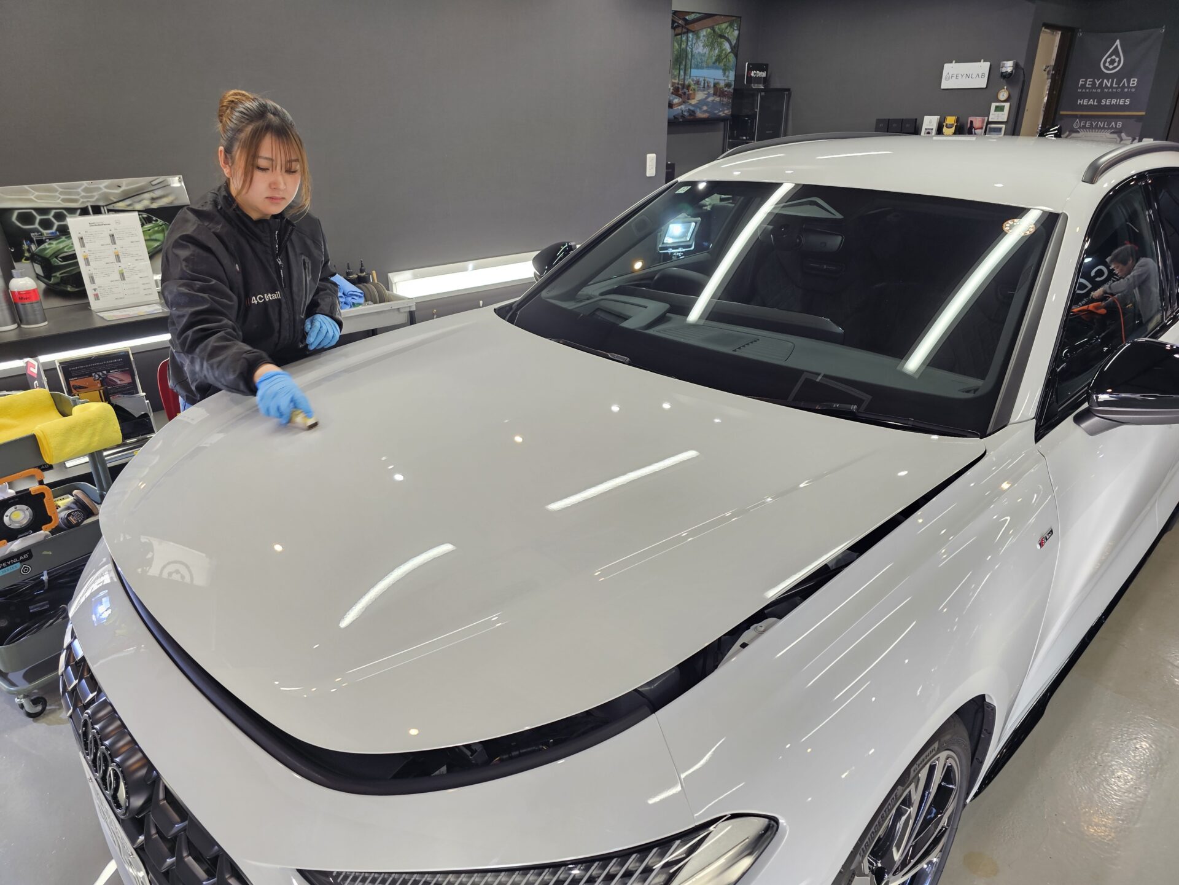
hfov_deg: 73.9
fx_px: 783
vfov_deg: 58.9
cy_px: 442
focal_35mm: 23
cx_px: 590
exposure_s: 1/100
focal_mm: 6.3
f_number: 1.7
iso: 80
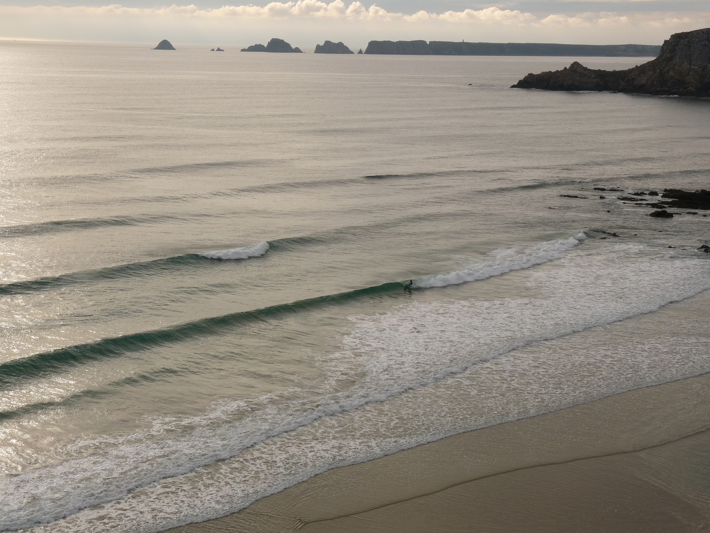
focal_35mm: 63
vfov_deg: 23.3
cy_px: 266
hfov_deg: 30.7
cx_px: 355
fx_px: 1292
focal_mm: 11.1
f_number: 6.3
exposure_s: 1/500
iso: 100
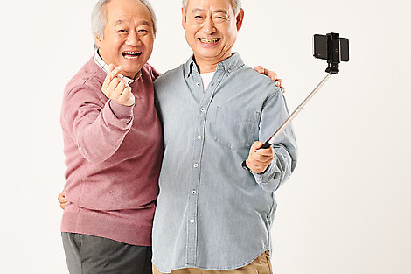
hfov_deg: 13.4
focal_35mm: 153
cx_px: 189
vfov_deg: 9.0
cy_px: 113
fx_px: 1746
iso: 100
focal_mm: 120
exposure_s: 1/125
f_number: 8
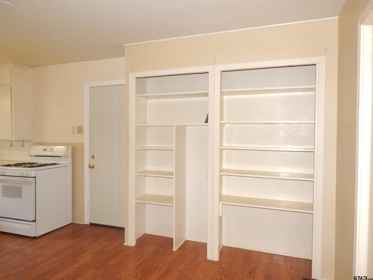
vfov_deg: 61.1
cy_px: 140
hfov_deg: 76.4
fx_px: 237
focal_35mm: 22
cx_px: 186
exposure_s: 1/30
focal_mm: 4
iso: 200
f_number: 3
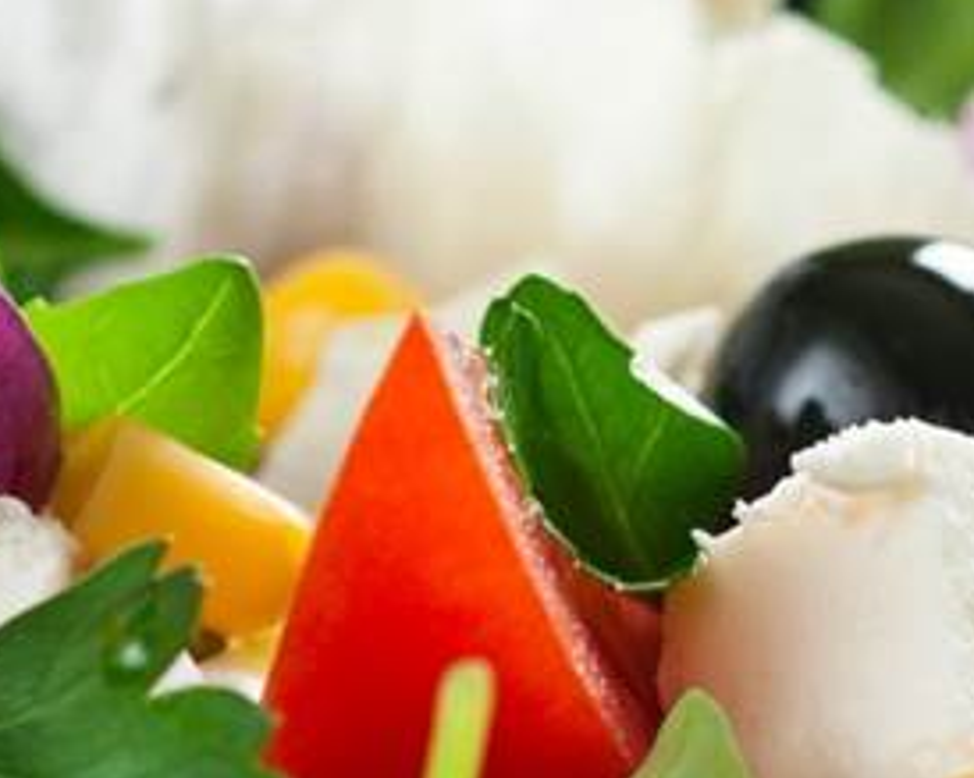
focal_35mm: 262
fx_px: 7550
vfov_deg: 5.9
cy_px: 595
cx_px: 576
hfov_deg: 7.4
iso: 100
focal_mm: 60
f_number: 7.1
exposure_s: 1/5
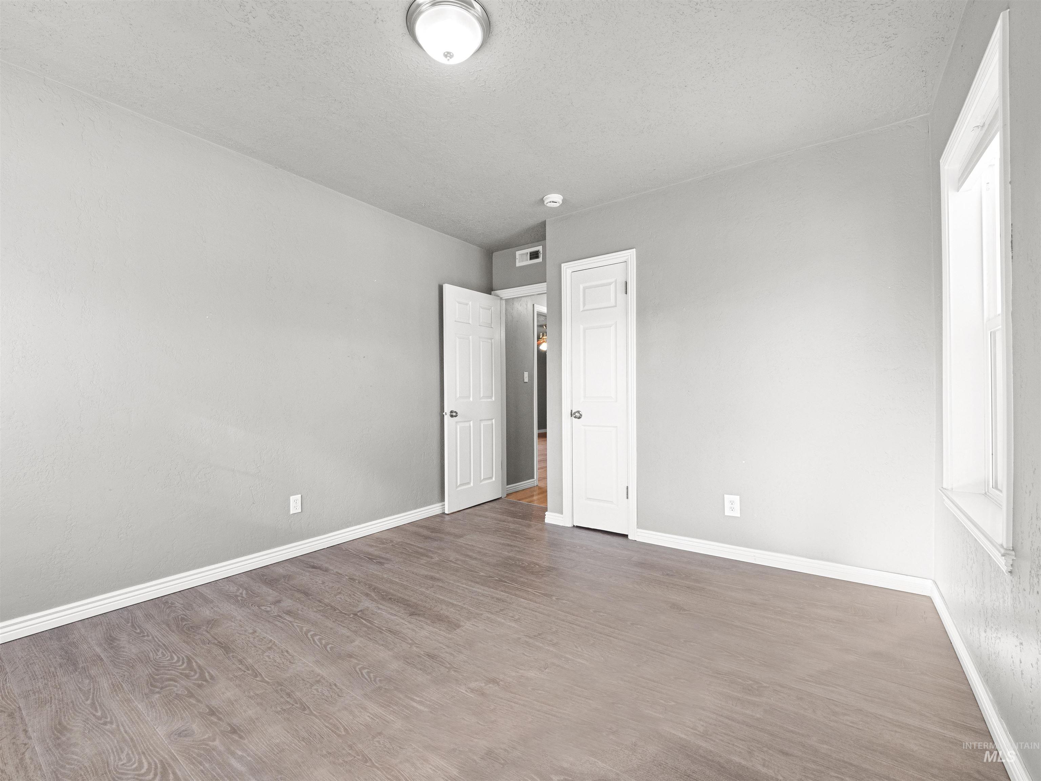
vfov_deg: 85.7
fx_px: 421
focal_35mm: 14
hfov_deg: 102.1
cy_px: 390
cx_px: 520
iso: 400
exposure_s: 1/8
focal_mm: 7
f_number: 8
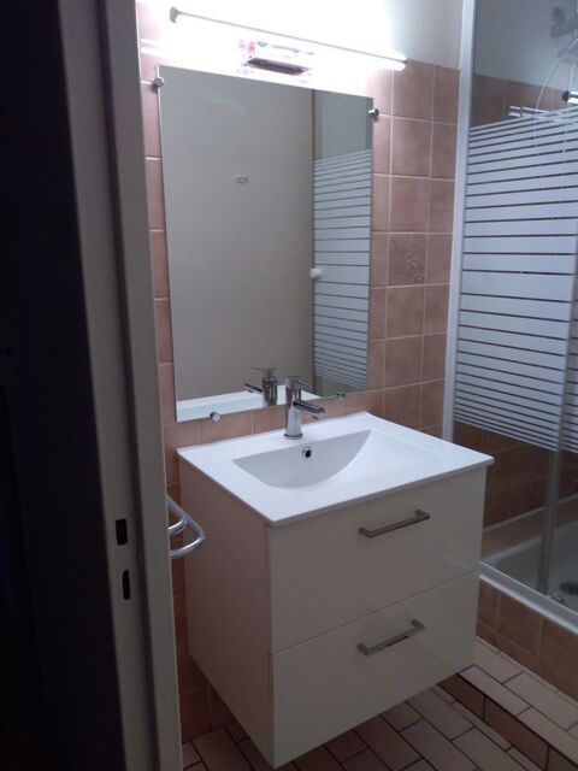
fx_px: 579
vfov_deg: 67.3
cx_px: 289
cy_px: 386
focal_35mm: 26
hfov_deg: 53.1
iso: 174
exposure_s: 1/30
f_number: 2
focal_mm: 3.52
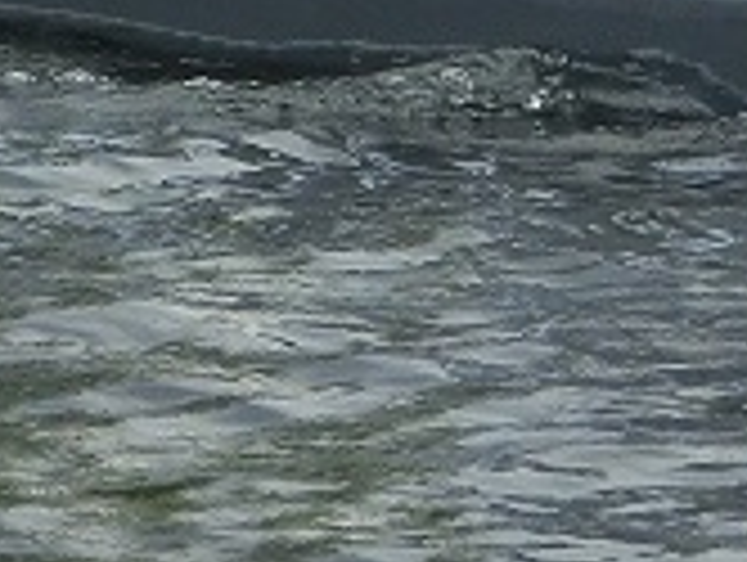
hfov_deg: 1.9
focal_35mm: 1018
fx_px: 22000
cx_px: 958
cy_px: -229
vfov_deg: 1.5
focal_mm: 52.5
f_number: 5.8
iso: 500
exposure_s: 1/1000
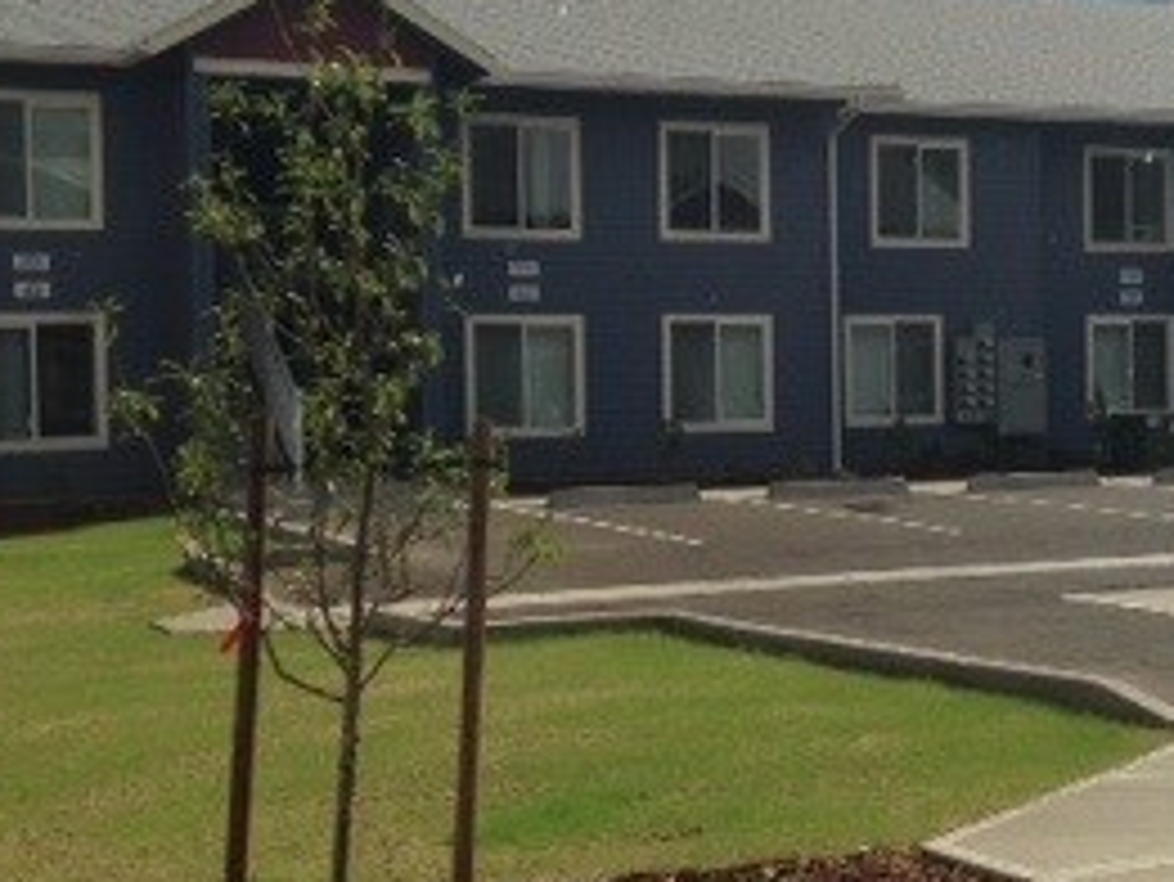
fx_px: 2748
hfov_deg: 23.7
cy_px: 423
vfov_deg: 18.2
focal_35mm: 81
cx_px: 945
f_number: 2.4
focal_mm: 4.12
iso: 50
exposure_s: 1/3012
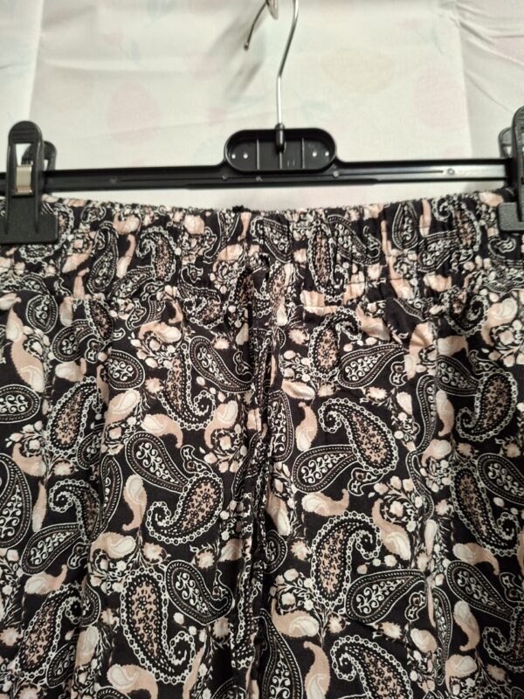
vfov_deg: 73.9
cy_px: 350
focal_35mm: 23
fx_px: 464
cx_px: 262
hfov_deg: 58.9
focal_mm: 5.54
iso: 320
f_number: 1.8
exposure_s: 1/33
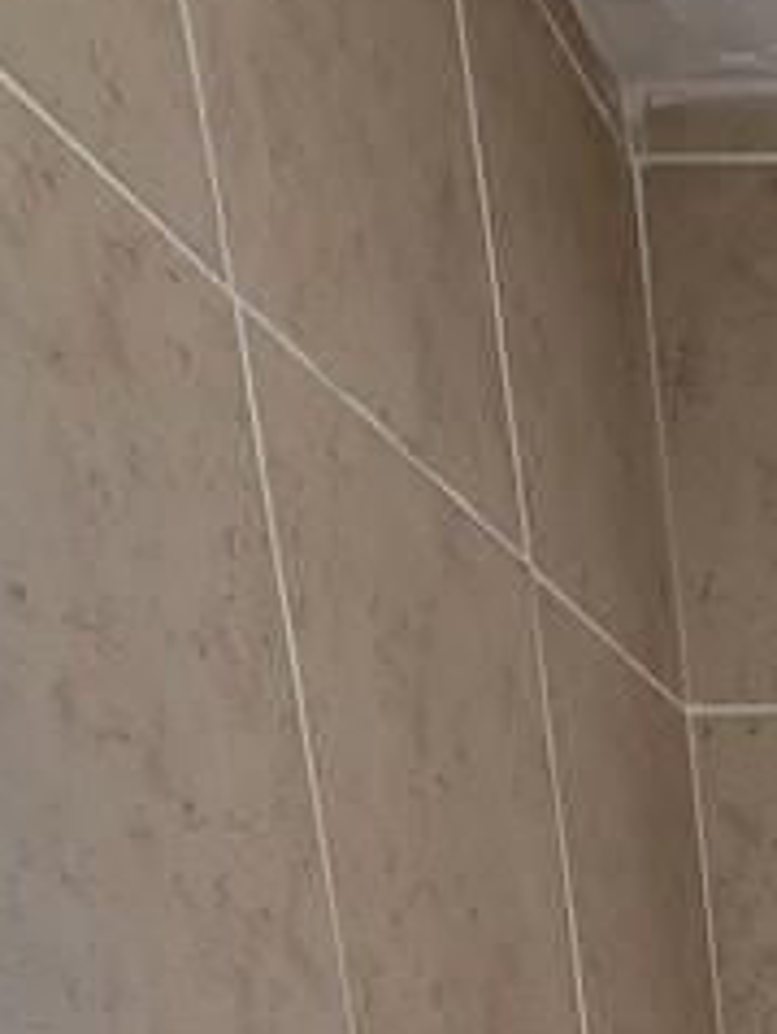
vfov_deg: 22.0
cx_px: 1250
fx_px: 1643
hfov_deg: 21.2
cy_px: 1846
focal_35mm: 55
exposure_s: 1/60
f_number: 2.2
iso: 160
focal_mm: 2.2
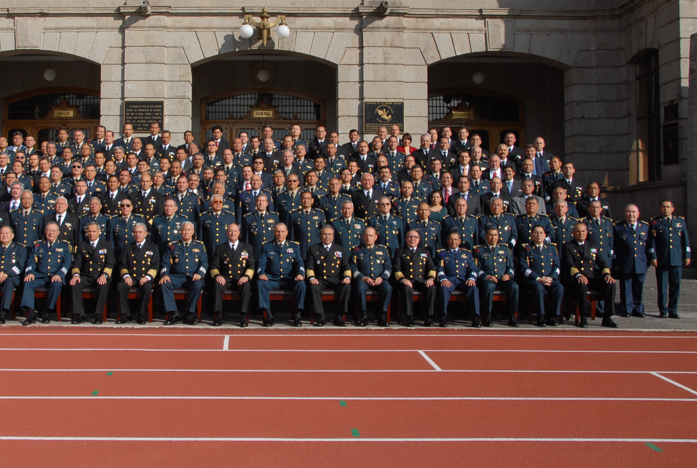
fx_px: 795
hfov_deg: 46.7
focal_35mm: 41
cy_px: 180
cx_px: 245
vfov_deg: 32.6
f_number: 9
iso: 100
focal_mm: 20
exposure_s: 1/200
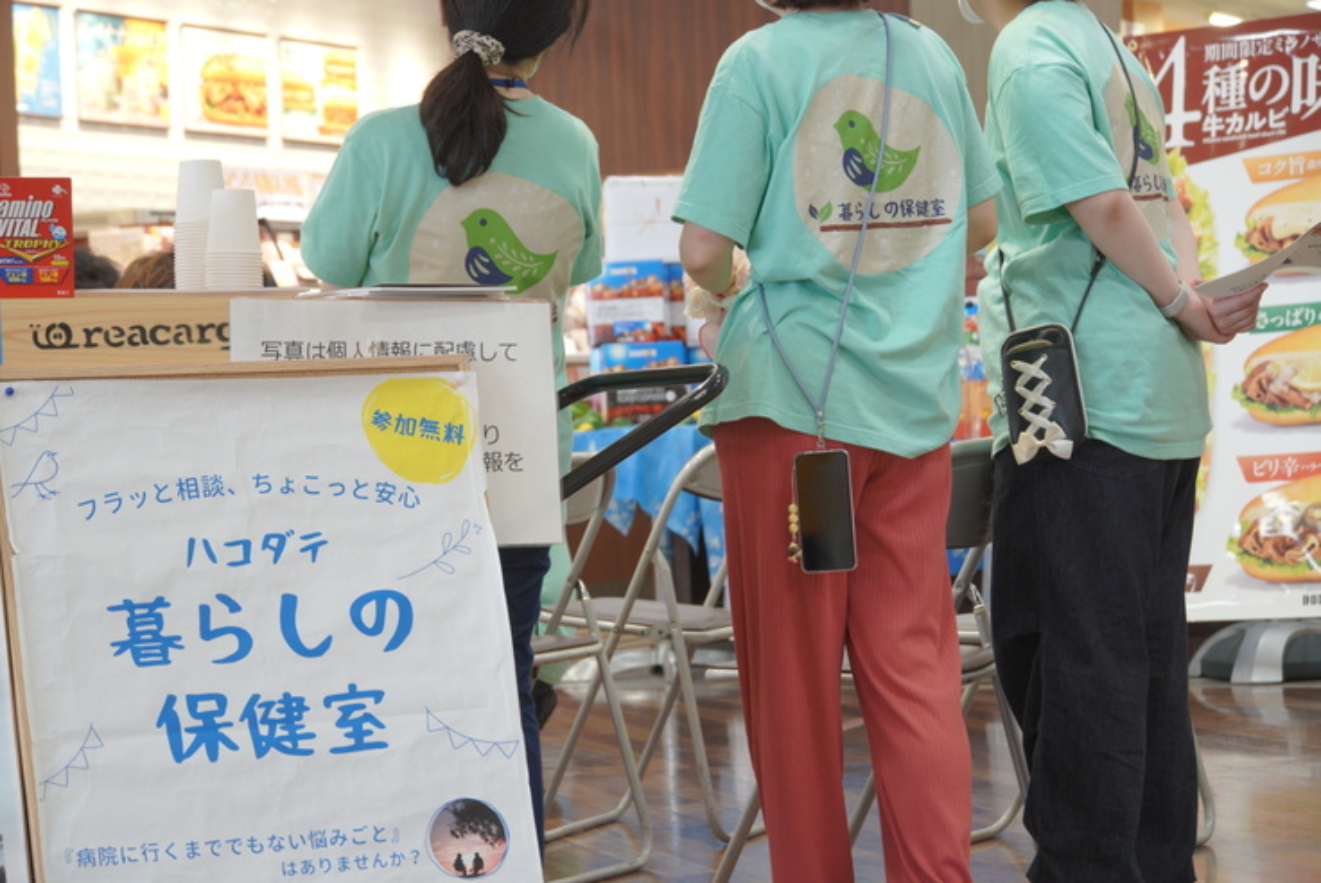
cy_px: 442
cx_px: 660
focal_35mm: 90
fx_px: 3305
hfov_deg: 22.6
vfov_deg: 15.2
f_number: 5.6
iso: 800
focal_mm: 60
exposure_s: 1/40
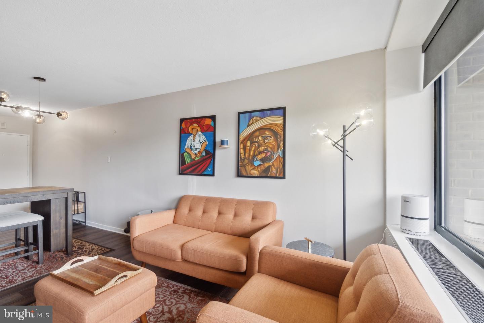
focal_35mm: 15
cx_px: 242
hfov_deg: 100.4
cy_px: 162
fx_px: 202
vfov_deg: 77.3
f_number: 7.1
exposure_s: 1/5
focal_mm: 10
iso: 200
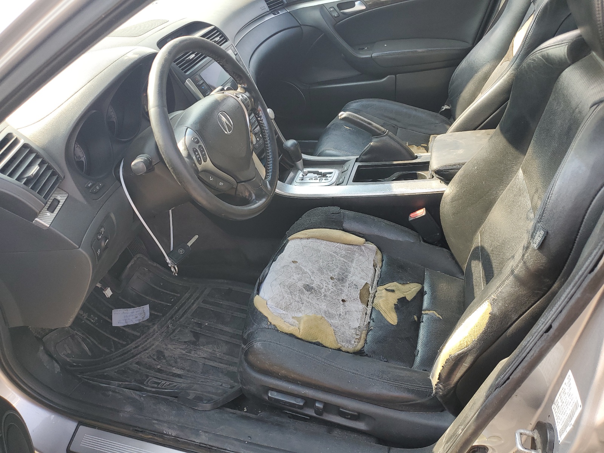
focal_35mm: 26
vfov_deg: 53.1
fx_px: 454
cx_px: 302
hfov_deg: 67.3
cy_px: 226
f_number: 1.5
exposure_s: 1/312
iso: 50
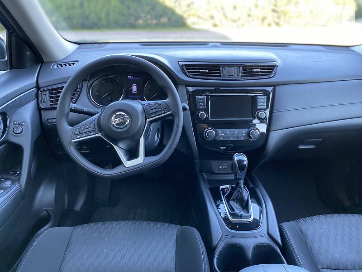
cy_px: 136
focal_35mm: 26
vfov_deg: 53.1
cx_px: 181
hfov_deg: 67.3
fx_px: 272
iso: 125
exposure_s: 1/66
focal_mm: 4.2
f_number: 1.8
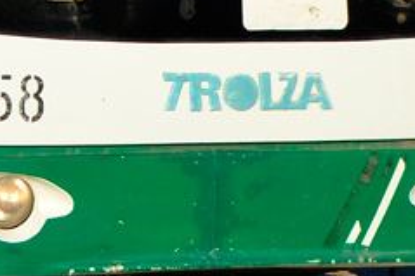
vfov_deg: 4.9
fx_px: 3146
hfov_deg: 7.5
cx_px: 69
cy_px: -370
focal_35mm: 273
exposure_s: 1/500
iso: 200
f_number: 8
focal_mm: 29
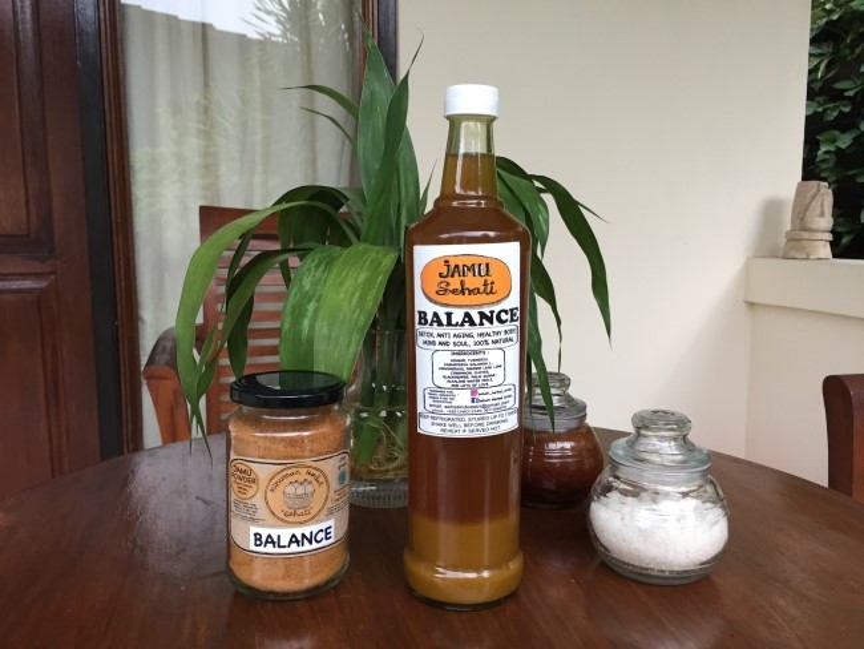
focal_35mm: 29
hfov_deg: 61.6
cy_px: 324
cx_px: 432
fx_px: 724
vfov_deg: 48.3
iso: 50
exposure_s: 1/33
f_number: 2.2
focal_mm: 4.15
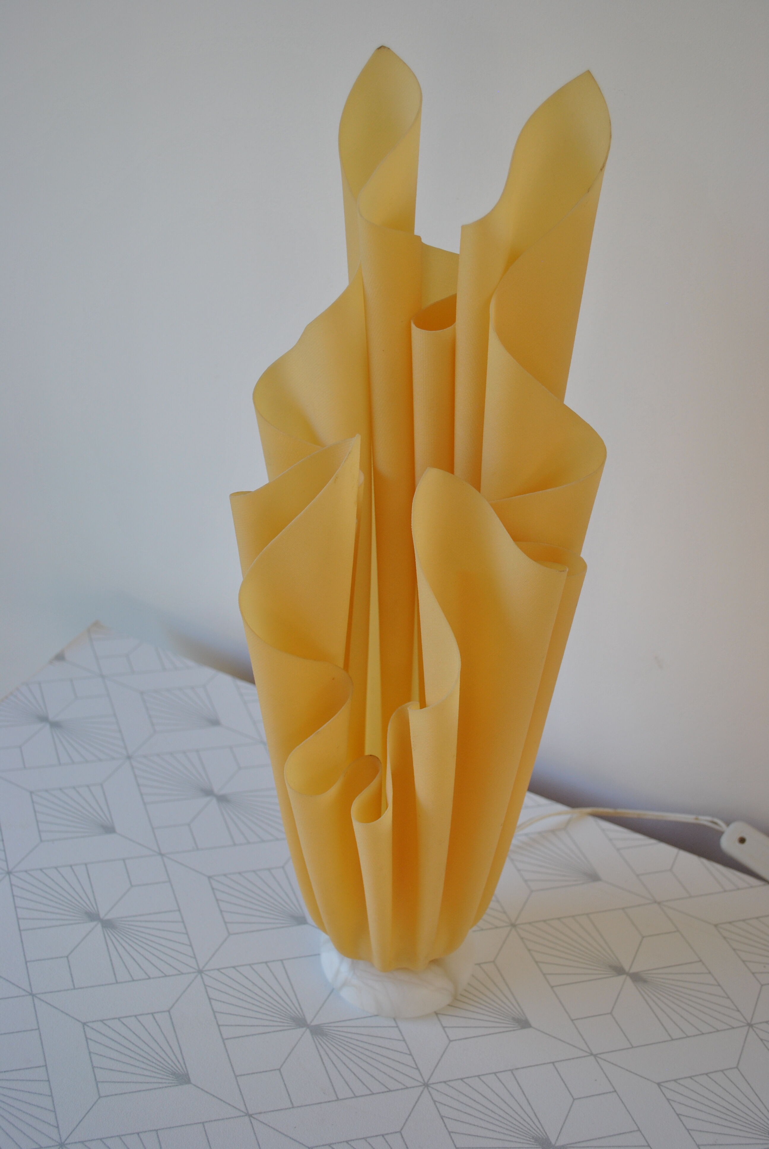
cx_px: 384
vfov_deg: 53.1
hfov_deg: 37.0
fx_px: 1150
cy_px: 574
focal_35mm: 36
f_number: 5
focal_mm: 24
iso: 200
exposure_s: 1/100
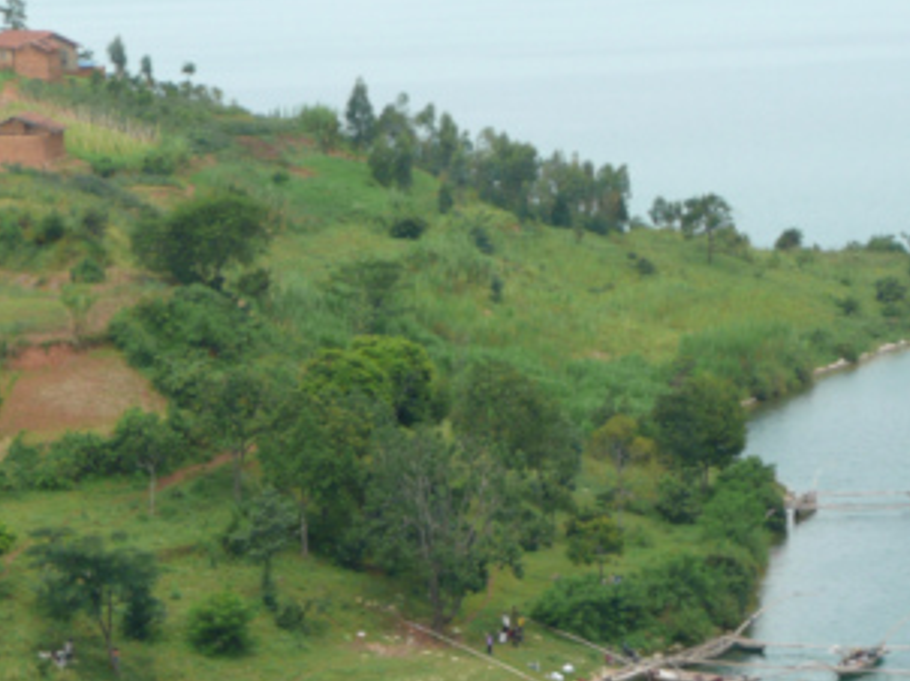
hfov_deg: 12.4
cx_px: 386
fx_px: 4177
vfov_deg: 9.3
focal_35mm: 159
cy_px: 511
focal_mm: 15.7
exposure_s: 1/400
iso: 100
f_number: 4.7
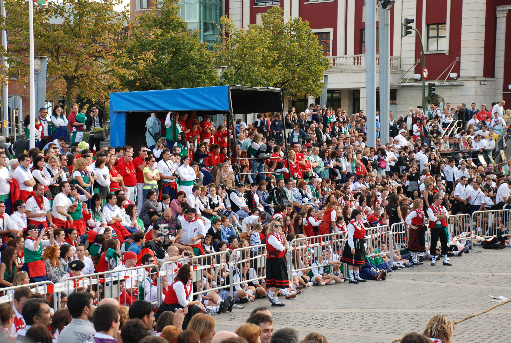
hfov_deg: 21.9
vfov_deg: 14.8
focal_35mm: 93
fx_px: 1323
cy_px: 172
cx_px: 256
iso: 280
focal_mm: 62
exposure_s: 1/125
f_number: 5.3
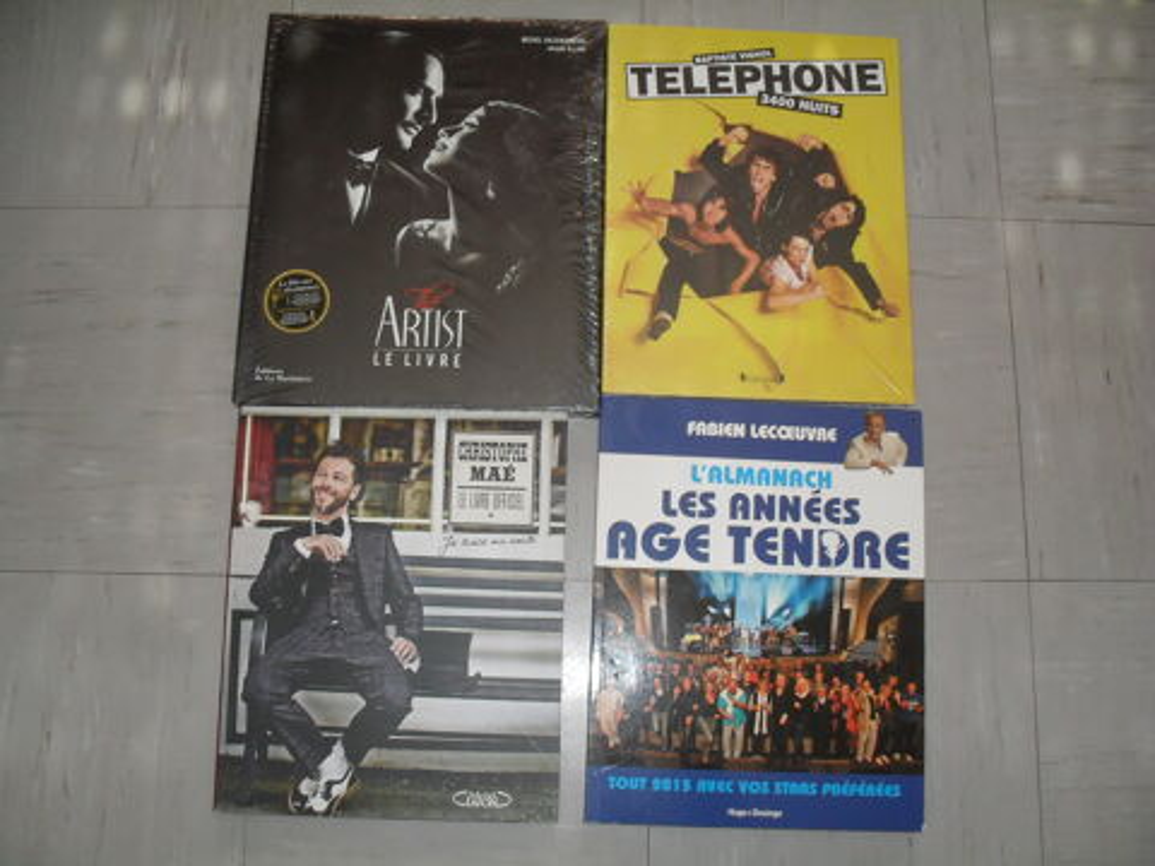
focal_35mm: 35
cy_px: 433
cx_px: 578
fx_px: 1168
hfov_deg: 52.6
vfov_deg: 40.7
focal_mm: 6.3
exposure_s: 1/45
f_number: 3.2
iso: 200
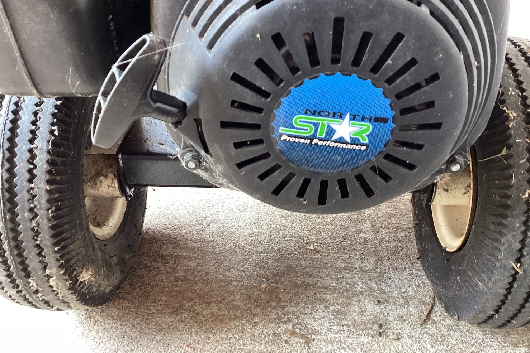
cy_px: 180
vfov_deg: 40.0
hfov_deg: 57.2
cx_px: 259
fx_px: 486
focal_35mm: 33
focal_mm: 3.3
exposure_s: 1/60
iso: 100
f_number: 2.4
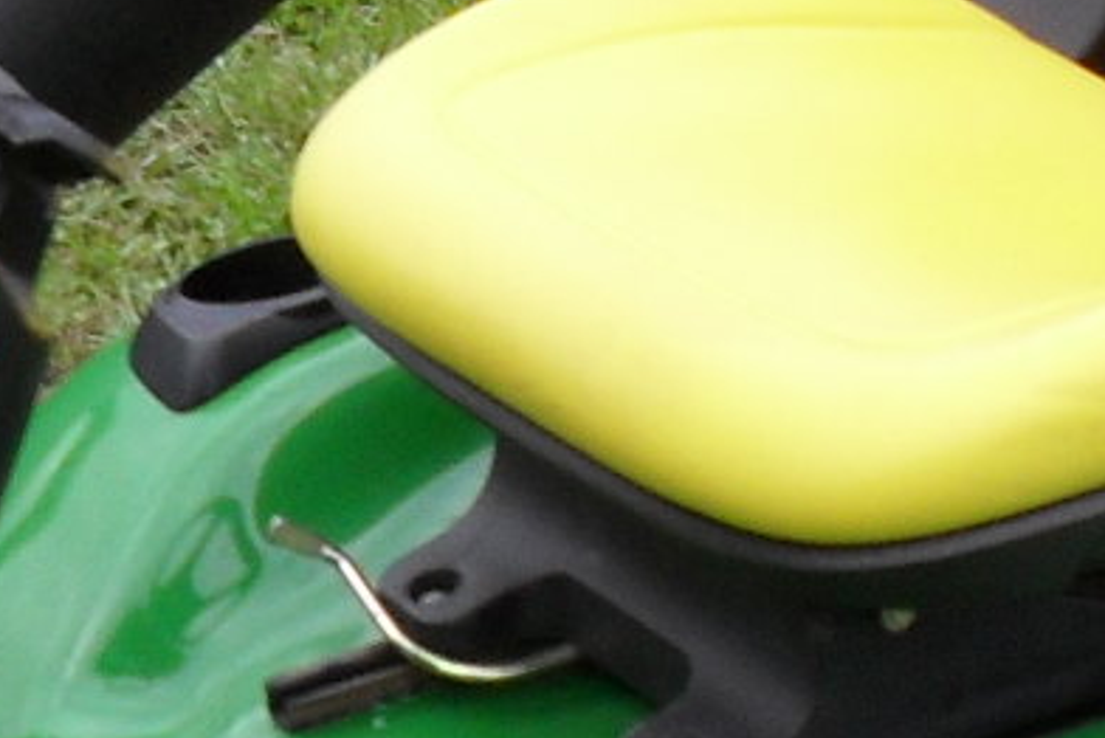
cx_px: -290
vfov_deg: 7.1
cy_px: 1127
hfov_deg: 10.6
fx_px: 5836
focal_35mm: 190
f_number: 3.2
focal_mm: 6.3
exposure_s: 1/350
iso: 100
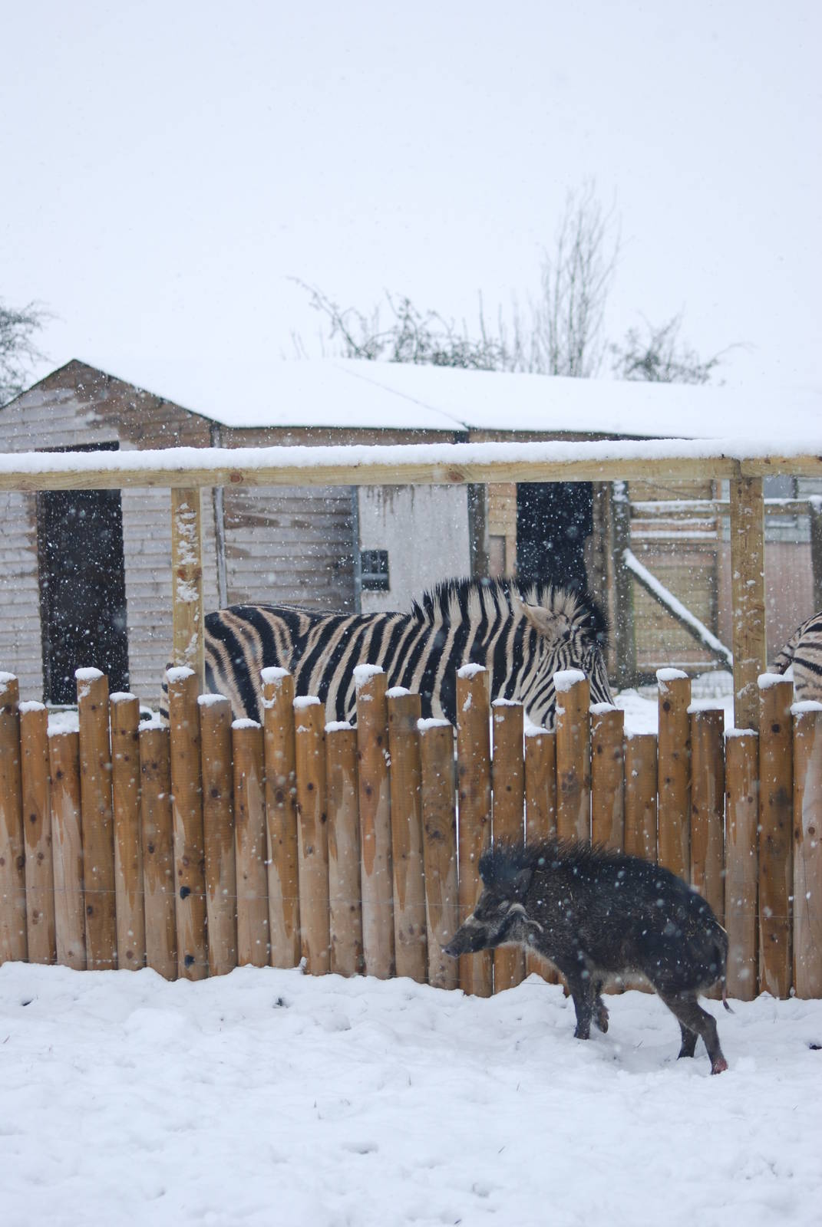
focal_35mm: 105
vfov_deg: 19.4
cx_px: 411
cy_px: 614
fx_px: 3586
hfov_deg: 13.1
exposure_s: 1/320
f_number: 4.5
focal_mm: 70
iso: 200
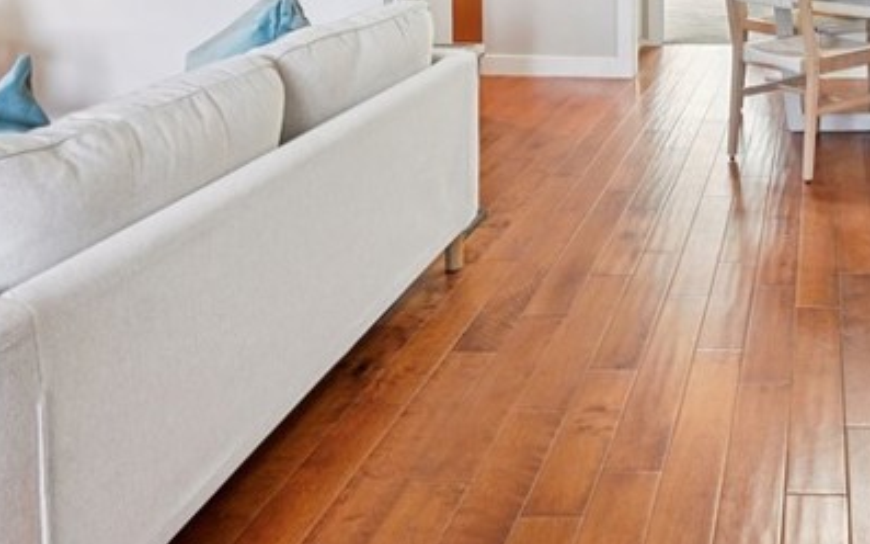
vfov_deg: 26.9
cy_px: -112
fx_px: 996
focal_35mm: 42
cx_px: 778
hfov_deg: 43.3
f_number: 8
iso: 400
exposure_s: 1/6
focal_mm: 16
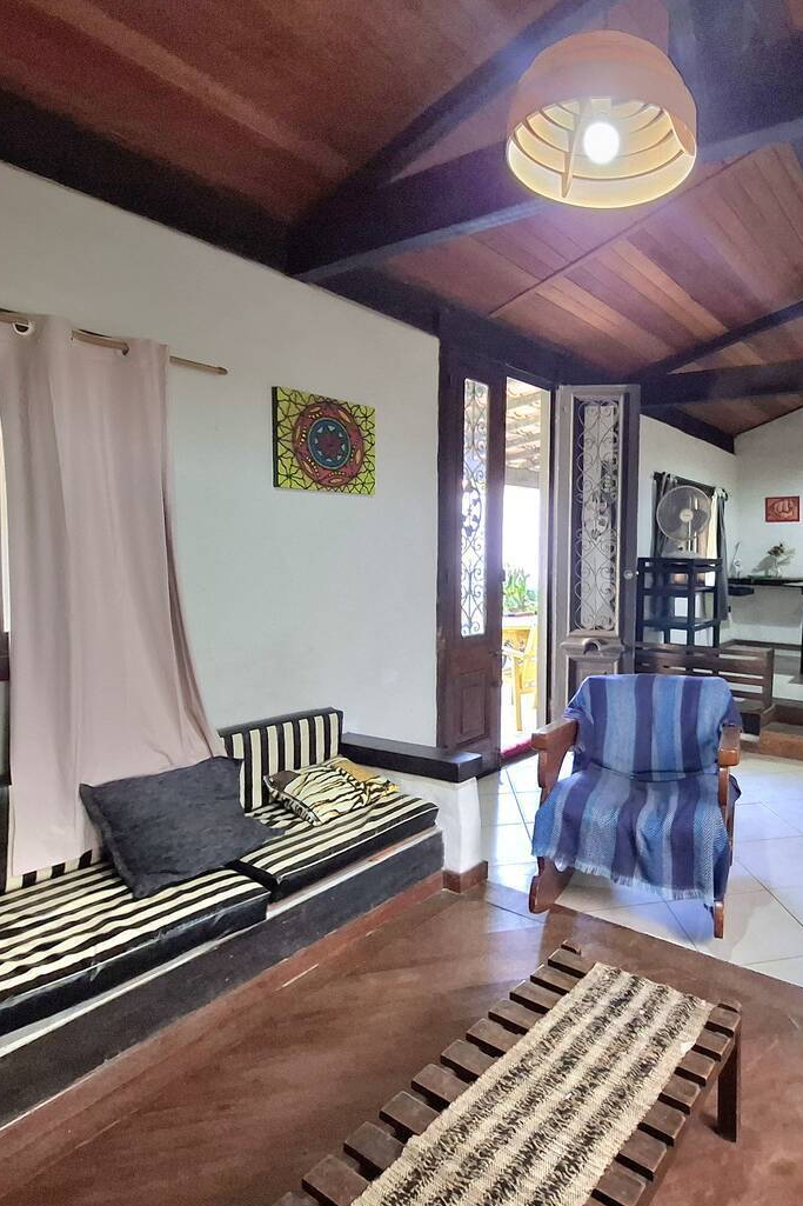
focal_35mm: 19
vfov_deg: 86.9
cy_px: 588
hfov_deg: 60.7
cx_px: 610
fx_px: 636
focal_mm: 1.74
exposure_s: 1/24
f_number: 2.2
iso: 250
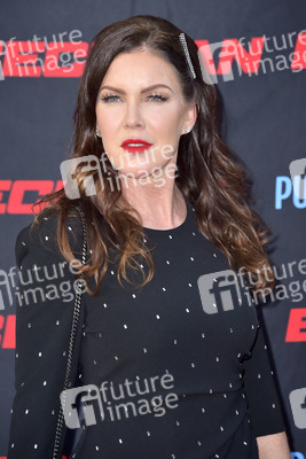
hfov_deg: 7.6
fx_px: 2293
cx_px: 153
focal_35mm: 180
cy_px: 230
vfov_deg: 11.4
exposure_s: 1/250
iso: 640
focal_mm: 180
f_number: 7.1
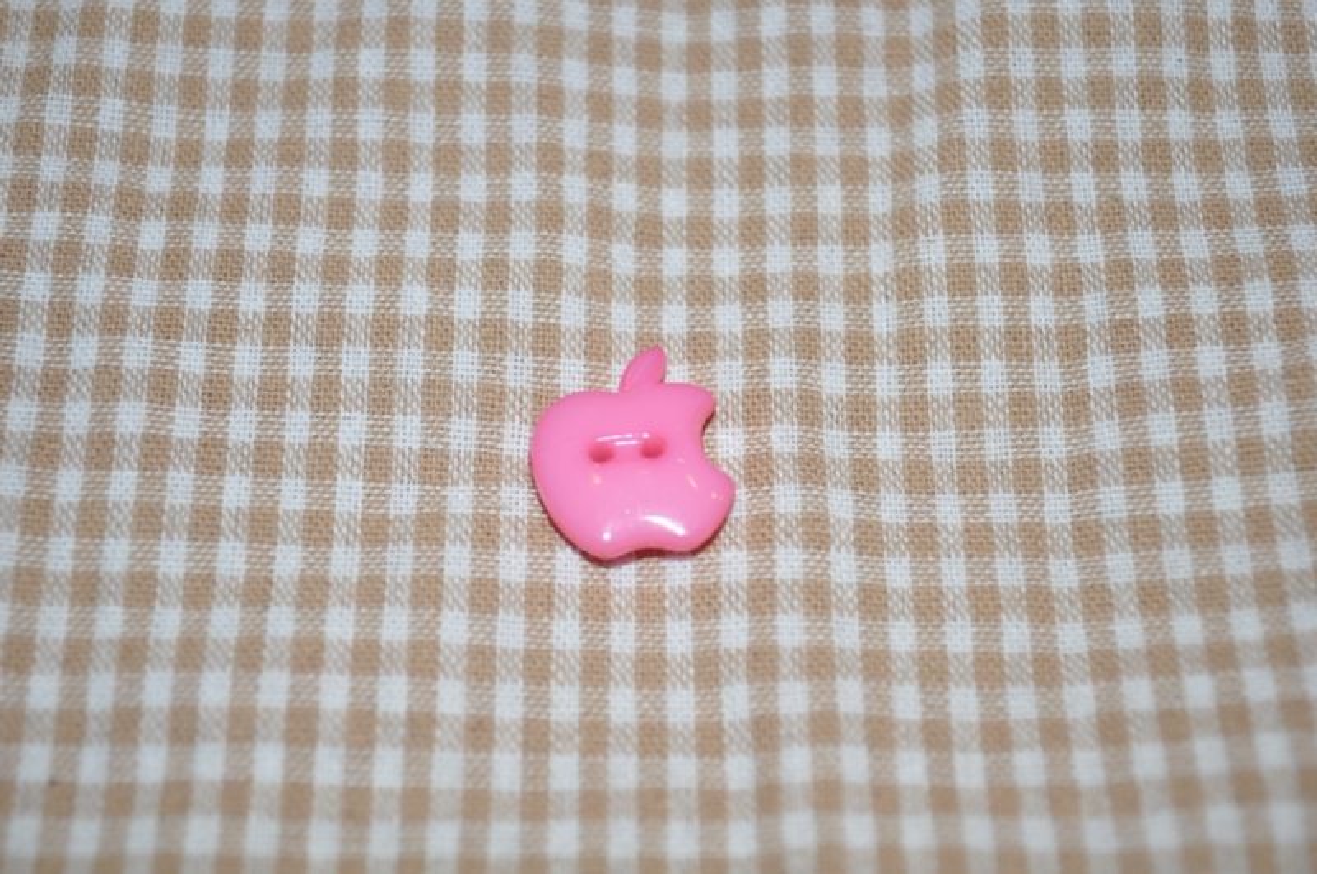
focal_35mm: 57
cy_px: 437
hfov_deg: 35.1
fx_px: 2082
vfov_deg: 23.7
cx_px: 658
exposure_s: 1/60
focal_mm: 38
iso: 200
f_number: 5
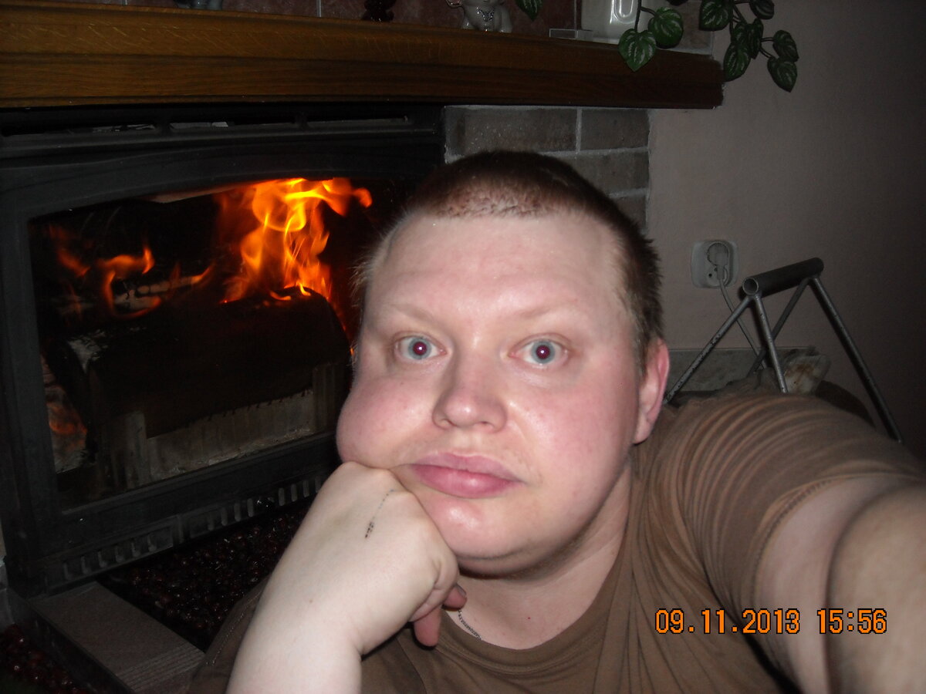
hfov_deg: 52.6
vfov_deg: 40.7
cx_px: 463
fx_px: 936
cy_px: 347
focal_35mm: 35
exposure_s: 1/60
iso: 200
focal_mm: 5.7
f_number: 2.8
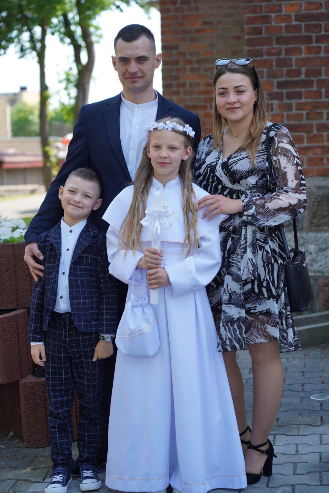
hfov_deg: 17.7
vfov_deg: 26.3
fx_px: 1055
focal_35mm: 77
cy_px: 246
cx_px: 164
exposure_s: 1/200
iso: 100
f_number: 4
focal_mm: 77
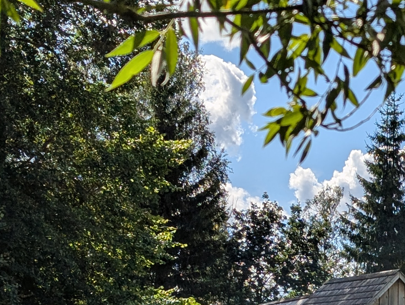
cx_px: 436
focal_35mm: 137
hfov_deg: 14.1
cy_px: 412
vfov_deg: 10.6
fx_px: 1605
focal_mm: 6.9
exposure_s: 1/1667
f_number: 1.68
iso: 21
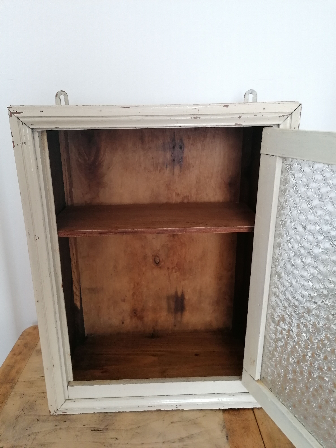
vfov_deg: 65.3
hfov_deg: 51.4
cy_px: 224
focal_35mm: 27
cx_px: 168
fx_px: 349
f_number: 1.8
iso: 250
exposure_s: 1/33.3
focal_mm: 4.75
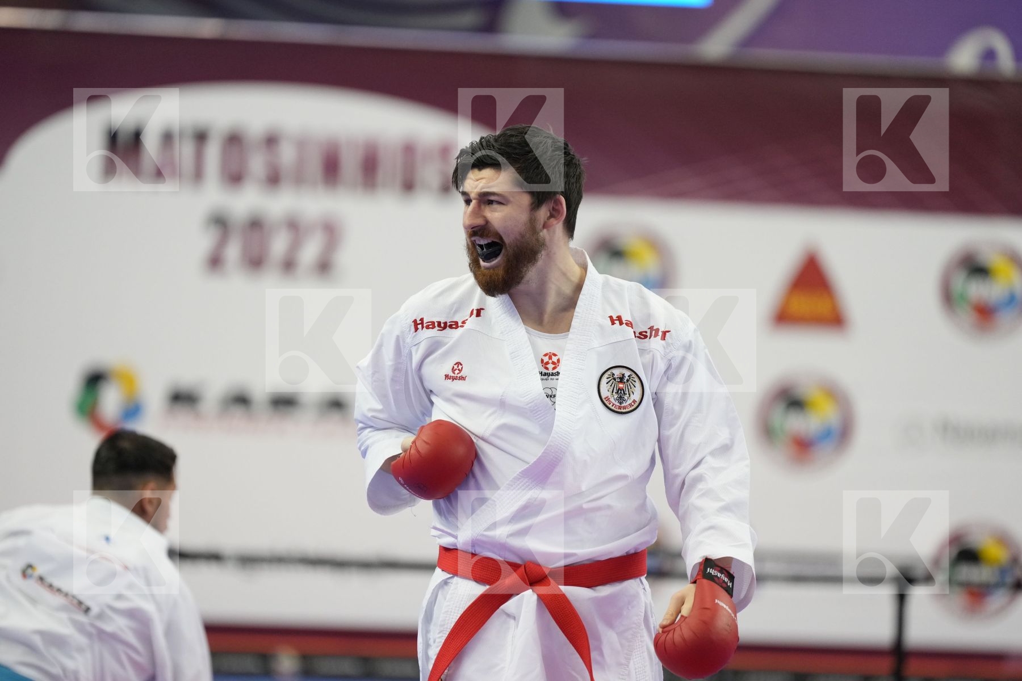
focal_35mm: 200
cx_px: 511
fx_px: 5677
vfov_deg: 6.9
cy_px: 340
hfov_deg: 10.3
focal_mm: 200
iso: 2500
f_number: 2.8
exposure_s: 1/1000
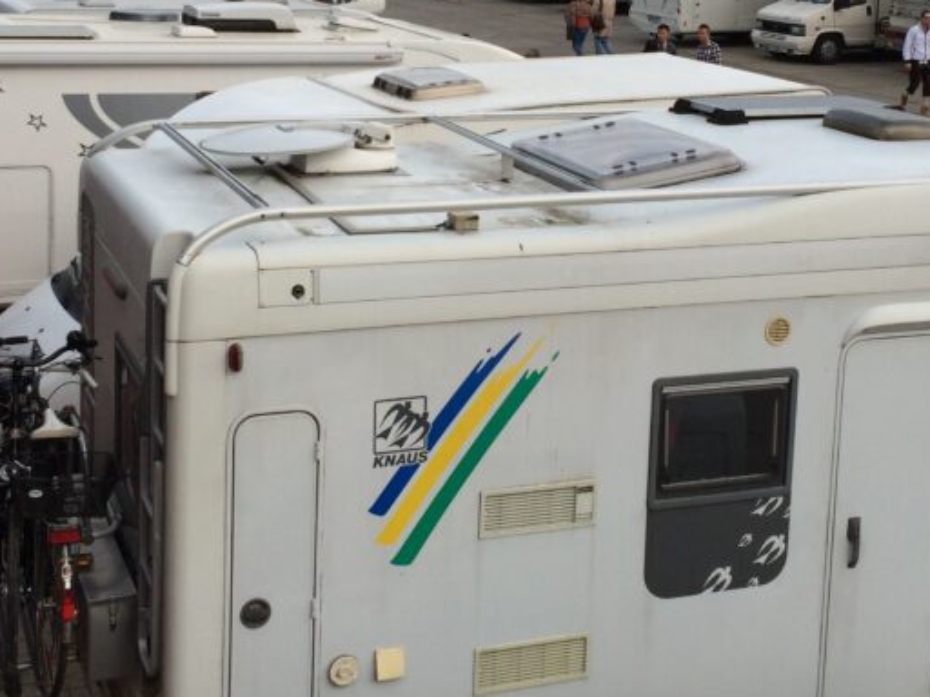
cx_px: 472
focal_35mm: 60
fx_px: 1612
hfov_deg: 32.2
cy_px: 134
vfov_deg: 24.0
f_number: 2.2
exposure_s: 1/456
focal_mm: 4.12
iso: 32
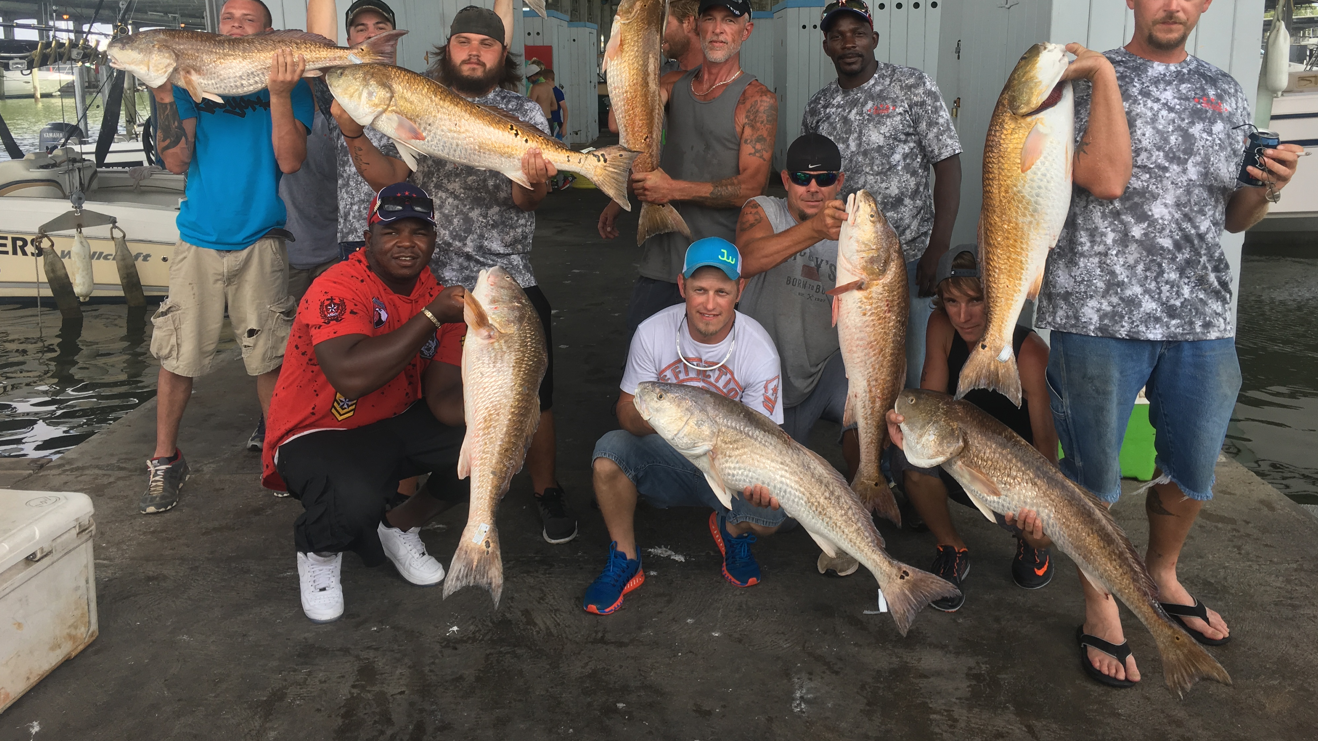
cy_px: 251
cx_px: 661
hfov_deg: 61.0
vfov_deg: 36.3
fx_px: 1118
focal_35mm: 32
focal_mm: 4.15
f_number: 2.2
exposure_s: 1/403
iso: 25
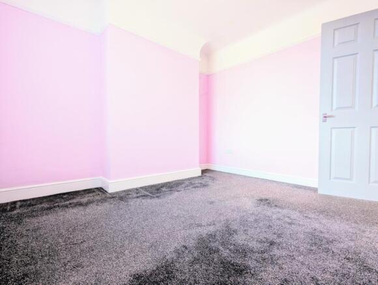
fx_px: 175
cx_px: 189
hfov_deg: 94.4
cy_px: 142
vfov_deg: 78.3
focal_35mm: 16
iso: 60
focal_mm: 2.35
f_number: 2.2
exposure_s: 1/29.9
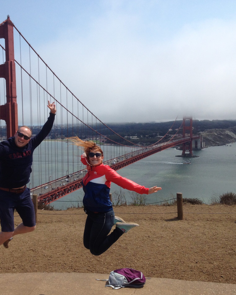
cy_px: 147
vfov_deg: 40.3
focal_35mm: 46
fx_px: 402
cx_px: 77
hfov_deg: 32.4
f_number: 2.4
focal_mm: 4.28
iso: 50
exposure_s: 1/3067
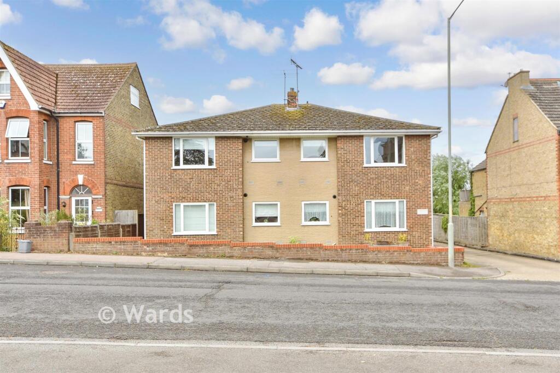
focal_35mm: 30
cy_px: 186
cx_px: 280
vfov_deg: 43.6
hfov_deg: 61.9
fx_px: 467
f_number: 8
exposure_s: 1/200
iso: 160
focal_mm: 20
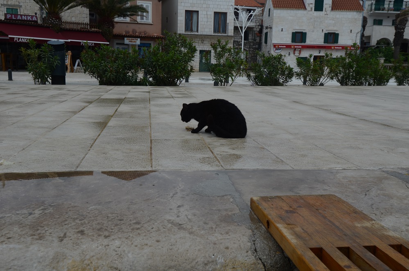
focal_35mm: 36
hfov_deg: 53.2
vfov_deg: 36.7
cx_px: 204
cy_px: 136
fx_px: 408
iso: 100
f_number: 8
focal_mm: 24
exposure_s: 1/250
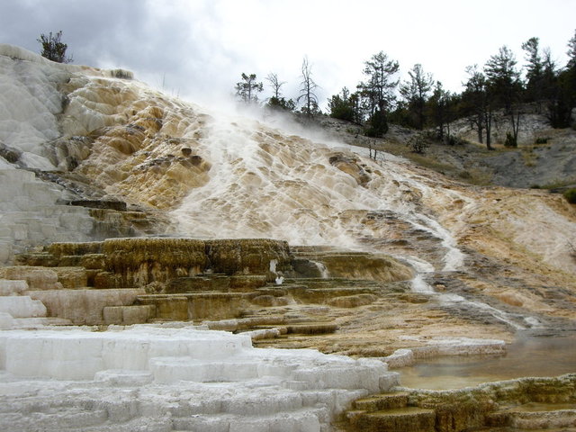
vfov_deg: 30.9
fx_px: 782
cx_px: 288
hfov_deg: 40.4
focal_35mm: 47
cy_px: 216
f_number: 4.8
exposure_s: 1/500
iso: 50
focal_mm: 7.6
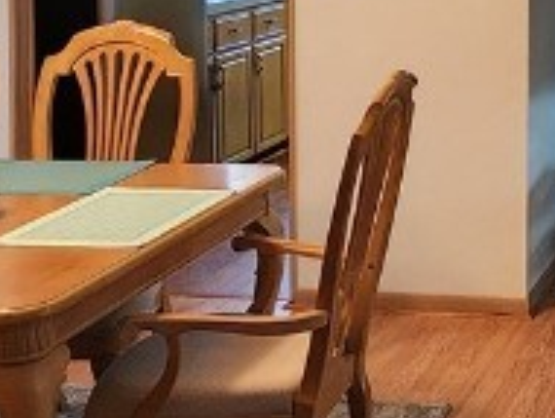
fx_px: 1124
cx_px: 739
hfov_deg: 24.0
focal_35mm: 70
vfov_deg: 19.8
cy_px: -82
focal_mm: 2.2
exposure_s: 1/60
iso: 200
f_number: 2.2
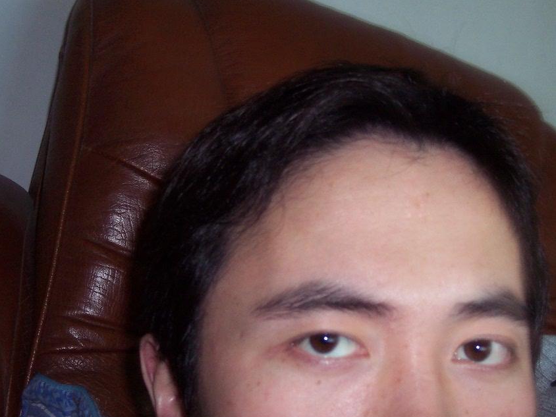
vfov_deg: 25.0
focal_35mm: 58
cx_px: 318
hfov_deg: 33.2
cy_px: 297
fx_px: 932
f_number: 2.8
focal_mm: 8
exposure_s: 1/2
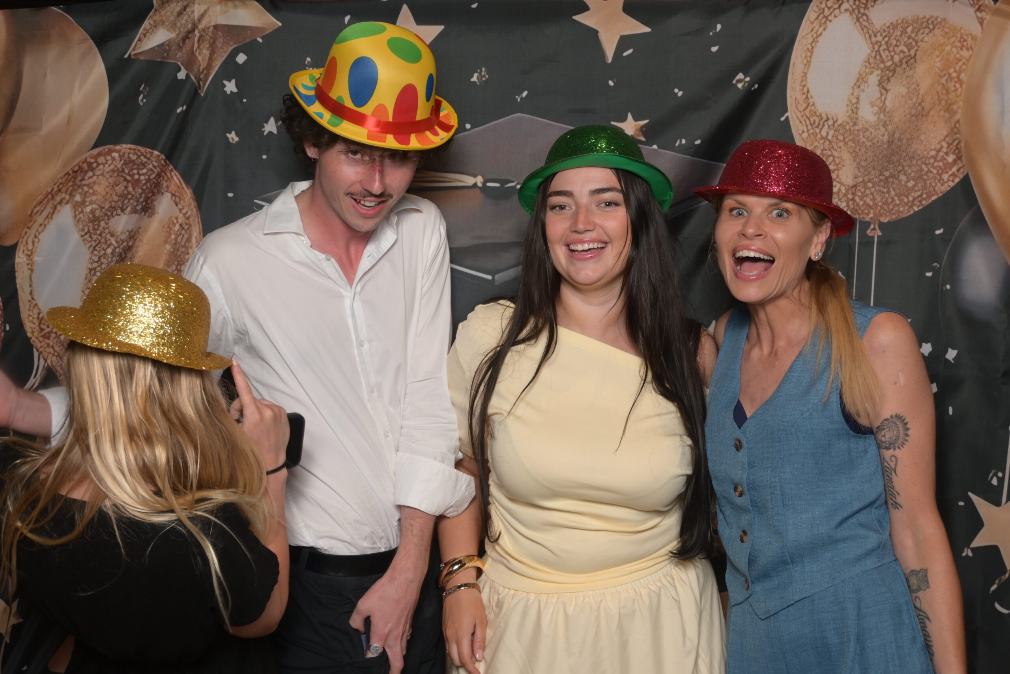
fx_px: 1284
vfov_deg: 29.4
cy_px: 337
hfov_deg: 43.0
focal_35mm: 46
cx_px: 505
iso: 400
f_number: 5
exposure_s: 1/60
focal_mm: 30.5
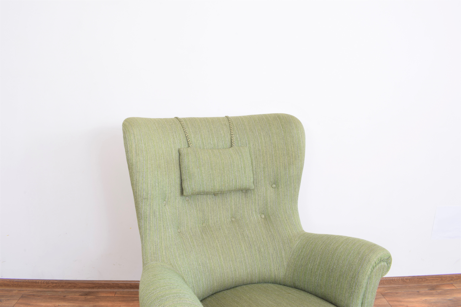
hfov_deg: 67.4
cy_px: 154
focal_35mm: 27
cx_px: 230
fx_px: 346
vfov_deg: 47.9
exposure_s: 4
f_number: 22
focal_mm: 18
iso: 100
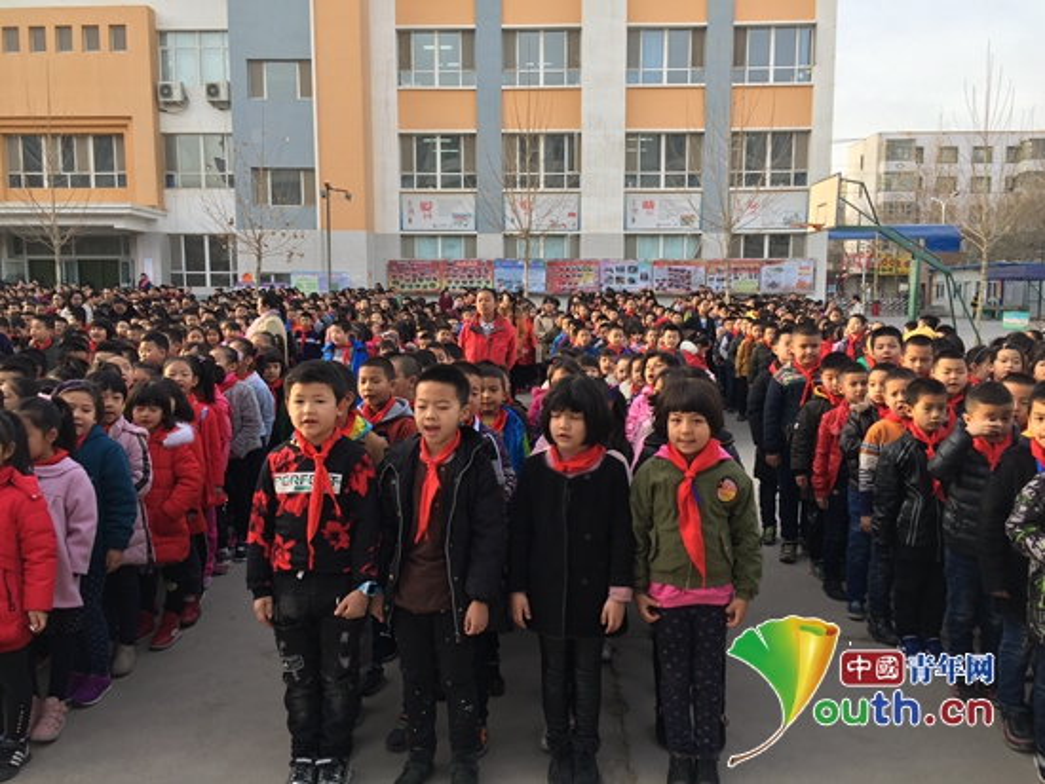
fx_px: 876
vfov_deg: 48.3
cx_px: 522
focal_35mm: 29
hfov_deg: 61.6
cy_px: 392
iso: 32
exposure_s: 1/100
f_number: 2.2
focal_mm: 4.15
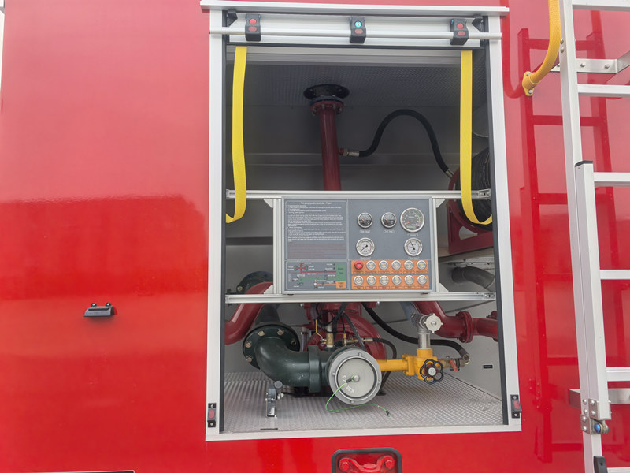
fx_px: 510
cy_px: 236
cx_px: 315
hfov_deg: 63.4
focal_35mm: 28
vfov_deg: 49.7
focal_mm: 5.75
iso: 50
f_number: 2
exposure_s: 1/680
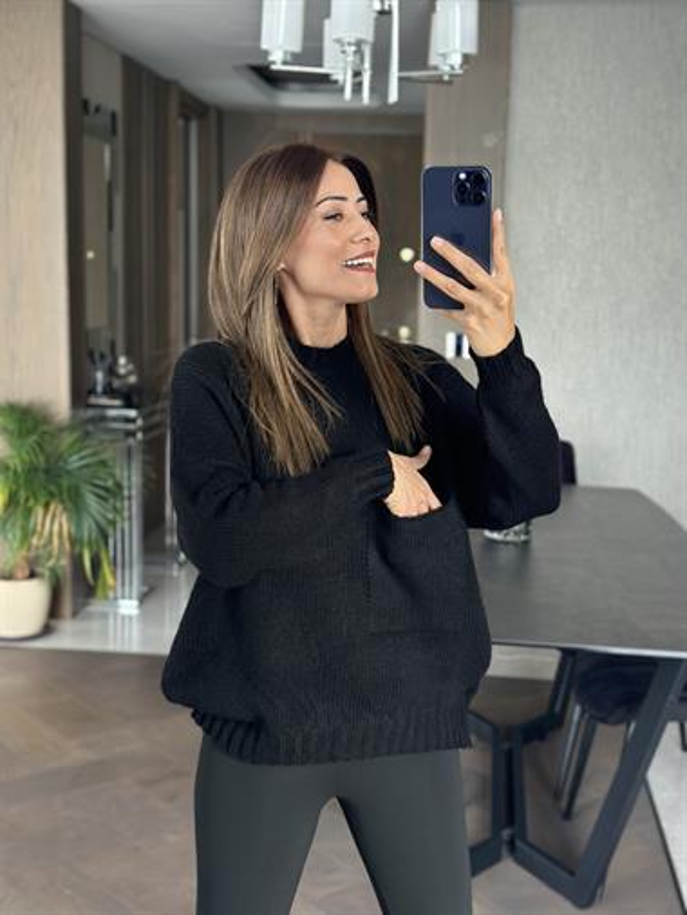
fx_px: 1269
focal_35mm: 48
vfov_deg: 39.6
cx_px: 344
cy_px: 458
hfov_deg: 30.3
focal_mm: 6.86
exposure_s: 1/60
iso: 125
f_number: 1.78
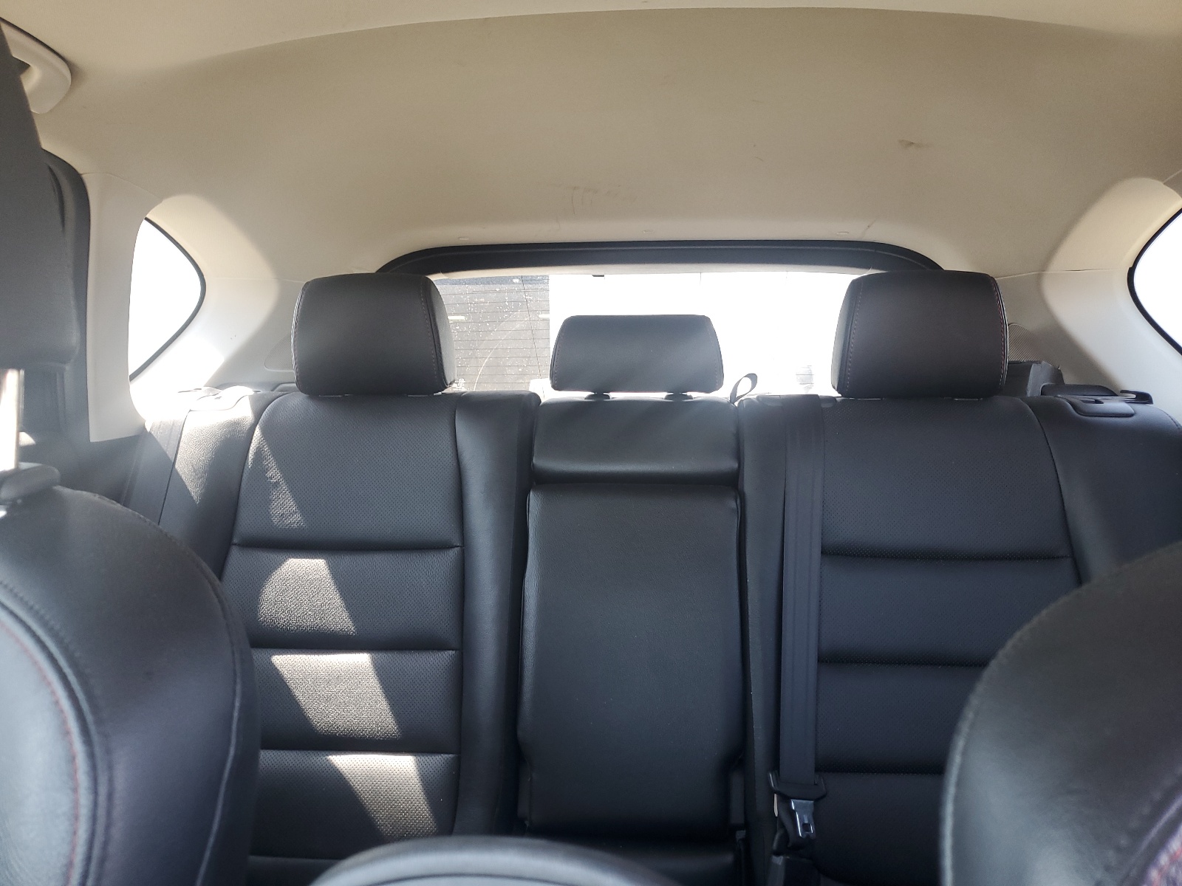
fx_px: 888
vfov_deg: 53.1
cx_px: 591
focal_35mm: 26
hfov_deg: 67.3
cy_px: 443
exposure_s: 1/60.2
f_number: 1.5
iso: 65
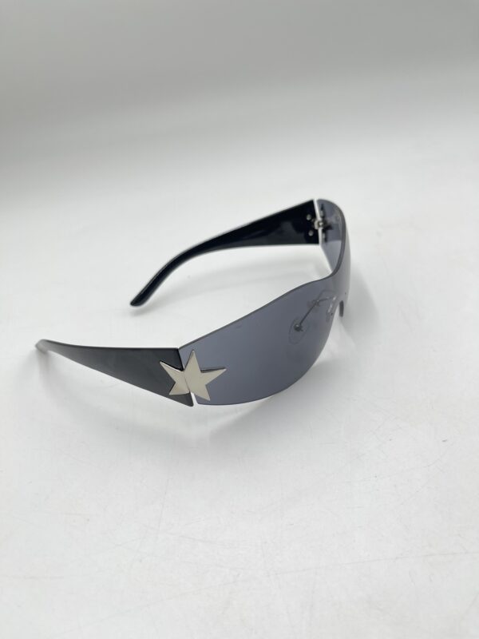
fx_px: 461
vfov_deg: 69.4
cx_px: 240
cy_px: 320
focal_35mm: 25
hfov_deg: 54.9
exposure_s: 1/298
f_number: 1.6
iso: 50
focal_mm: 5.1
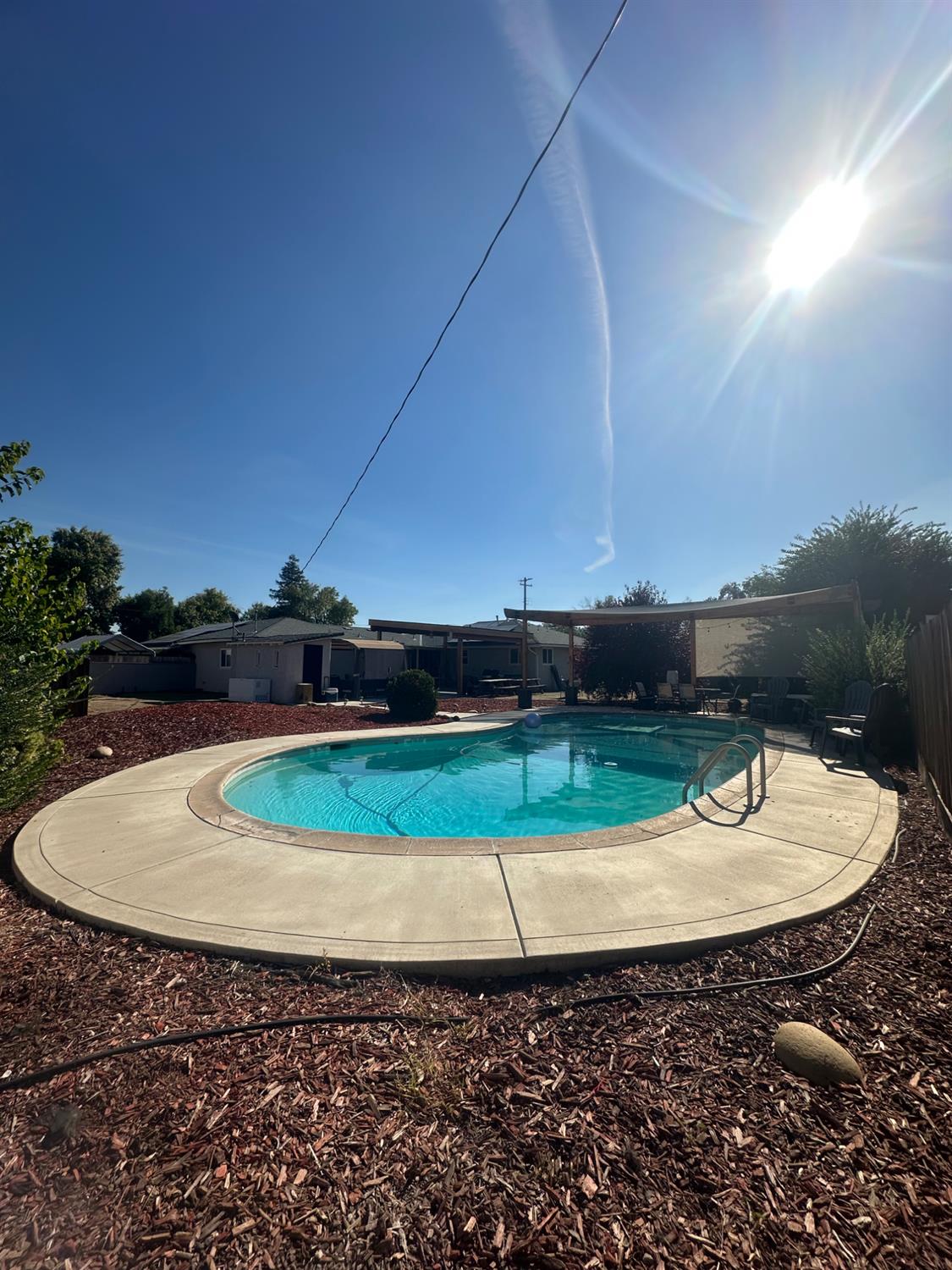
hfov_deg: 85.7
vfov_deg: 102.1
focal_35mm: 14
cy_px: 635
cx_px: 476
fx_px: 513
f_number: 2.2
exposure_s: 1/4464
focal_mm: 2.22
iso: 50
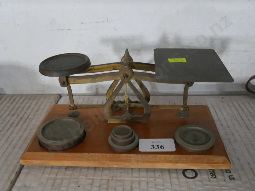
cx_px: 128
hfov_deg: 51.4
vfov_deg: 39.7
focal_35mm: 36
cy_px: 96
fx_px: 265
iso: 3200
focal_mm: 18
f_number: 5.6
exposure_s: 1/40
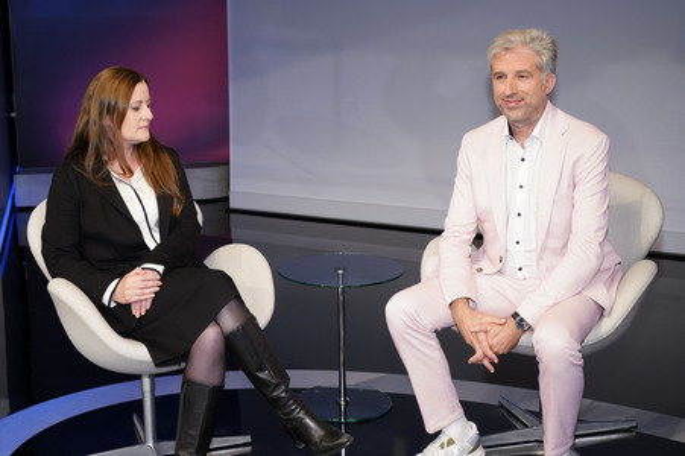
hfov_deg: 46.4
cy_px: 228
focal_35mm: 42
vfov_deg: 31.8
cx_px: 342
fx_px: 799
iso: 2000
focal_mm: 42
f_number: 5
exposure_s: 1/160
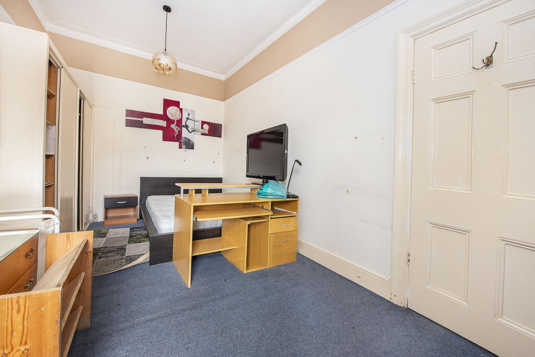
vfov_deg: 81.3
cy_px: 178
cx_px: 268
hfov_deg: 104.2
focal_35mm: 14
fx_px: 208
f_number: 6.3
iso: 400
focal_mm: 14
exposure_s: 1/13
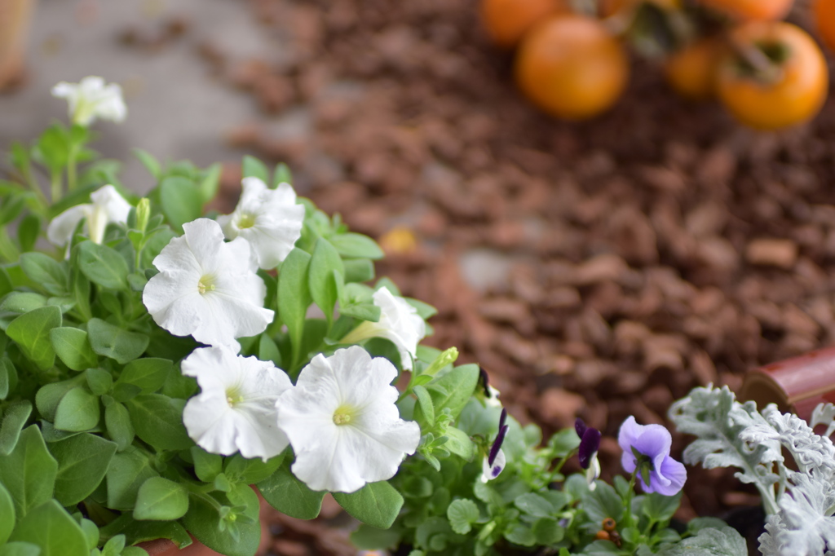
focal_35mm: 52
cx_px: 418
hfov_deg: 37.9
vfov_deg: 25.7
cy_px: 278
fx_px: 1217
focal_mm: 35
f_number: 1.4
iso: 100
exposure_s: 1/250
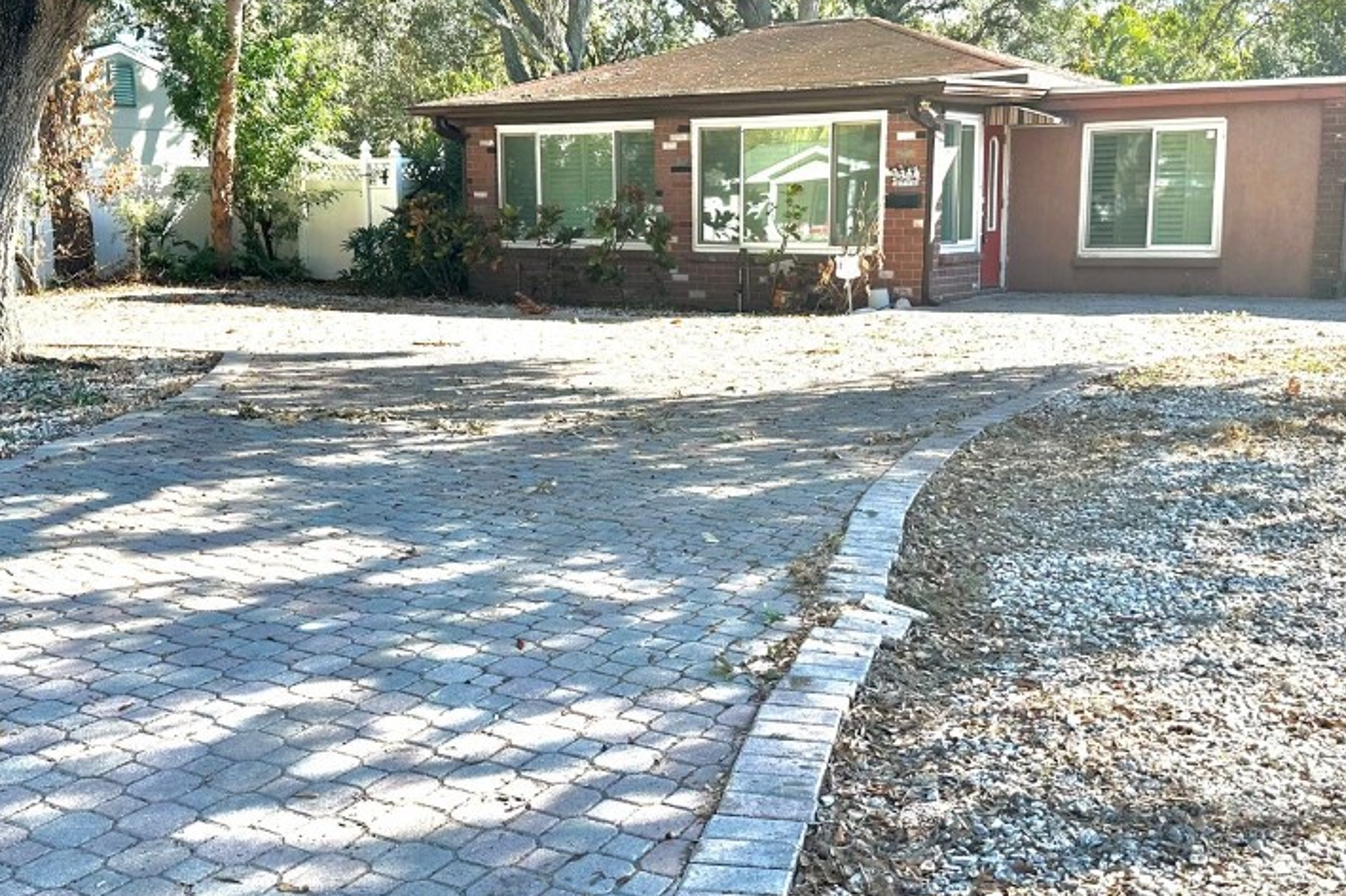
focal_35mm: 36
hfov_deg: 53.1
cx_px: 688
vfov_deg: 36.8
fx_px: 1346
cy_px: 428
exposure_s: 1/1664
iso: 80
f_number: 1.78
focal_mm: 6.86
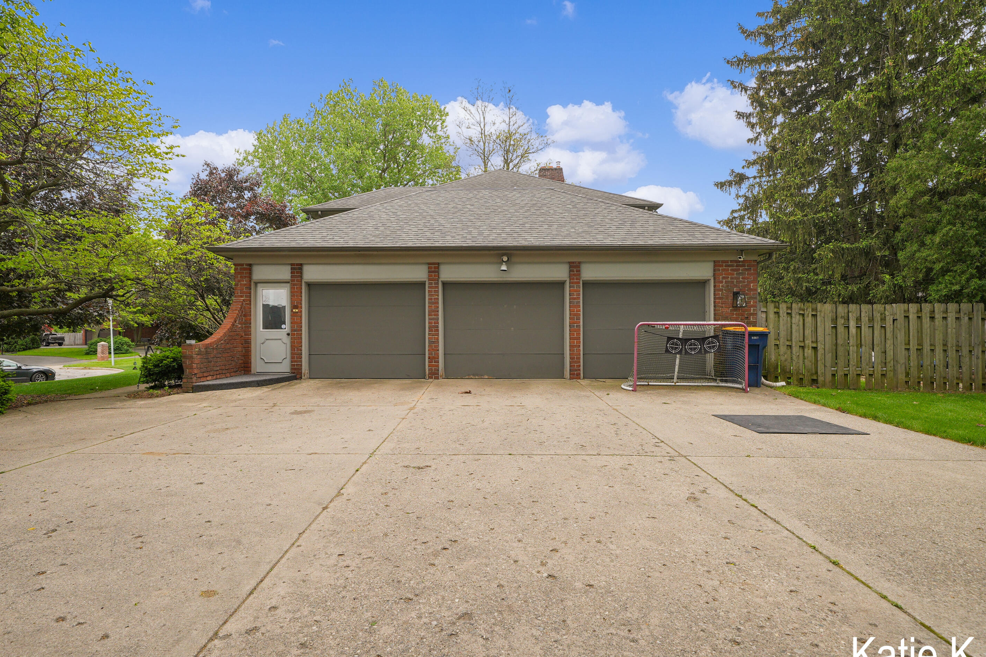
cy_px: 337
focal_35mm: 18
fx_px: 493
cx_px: 467
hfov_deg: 89.9
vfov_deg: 67.4
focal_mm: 17
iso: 800
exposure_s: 1/200
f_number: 8
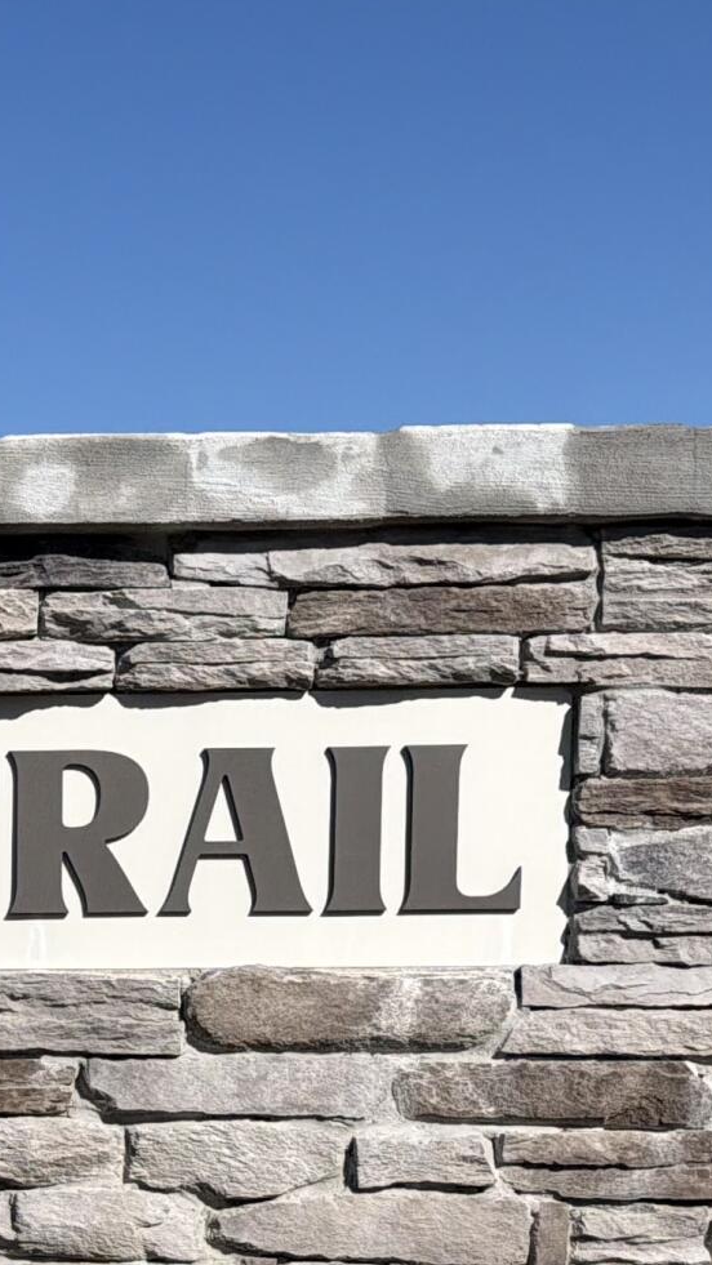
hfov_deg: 14.4
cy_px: 1149
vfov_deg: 25.7
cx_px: -266
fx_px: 2684
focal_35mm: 80
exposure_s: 1/10309
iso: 80
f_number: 1.78
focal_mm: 6.76
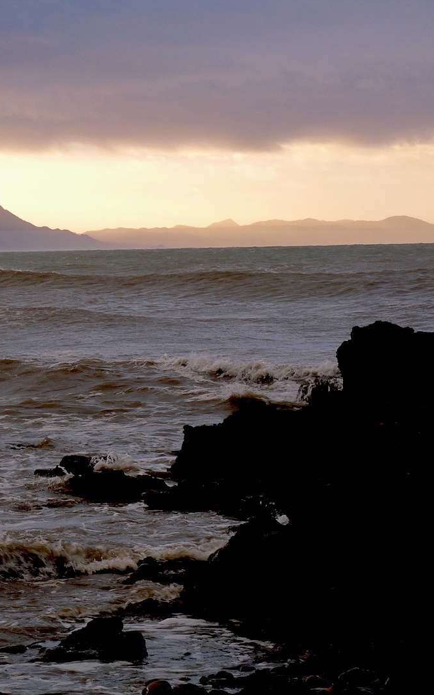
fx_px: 2821
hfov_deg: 8.7
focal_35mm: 149
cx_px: -28
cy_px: 347
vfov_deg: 14.0
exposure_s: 1/100
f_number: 3.6
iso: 100
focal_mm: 18.7
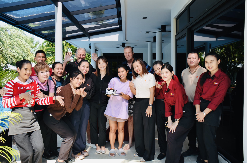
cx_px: 124
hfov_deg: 59.6
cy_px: 82
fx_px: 216
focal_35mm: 32
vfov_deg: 41.5
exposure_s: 1/200
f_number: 7.1
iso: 200
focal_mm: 21
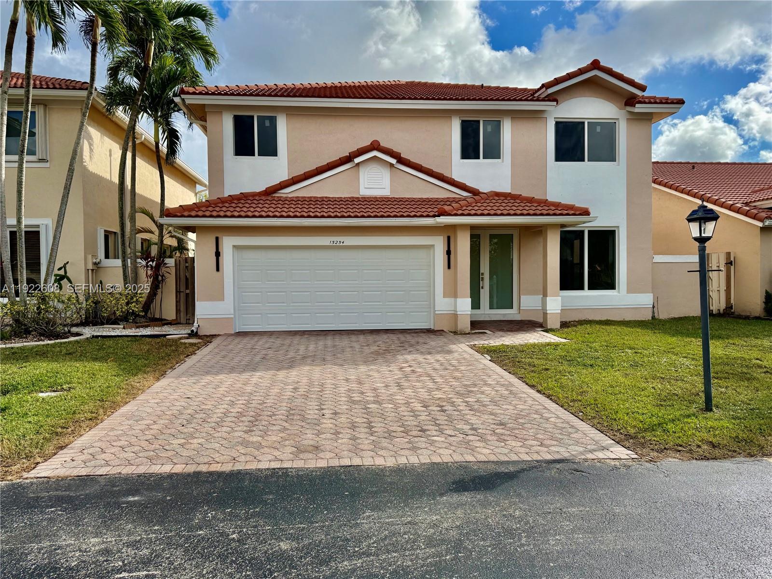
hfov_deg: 71.6
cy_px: 290
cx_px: 386
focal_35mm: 24
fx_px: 535
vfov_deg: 56.8
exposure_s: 1/6173
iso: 125
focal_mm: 6.76
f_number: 1.78
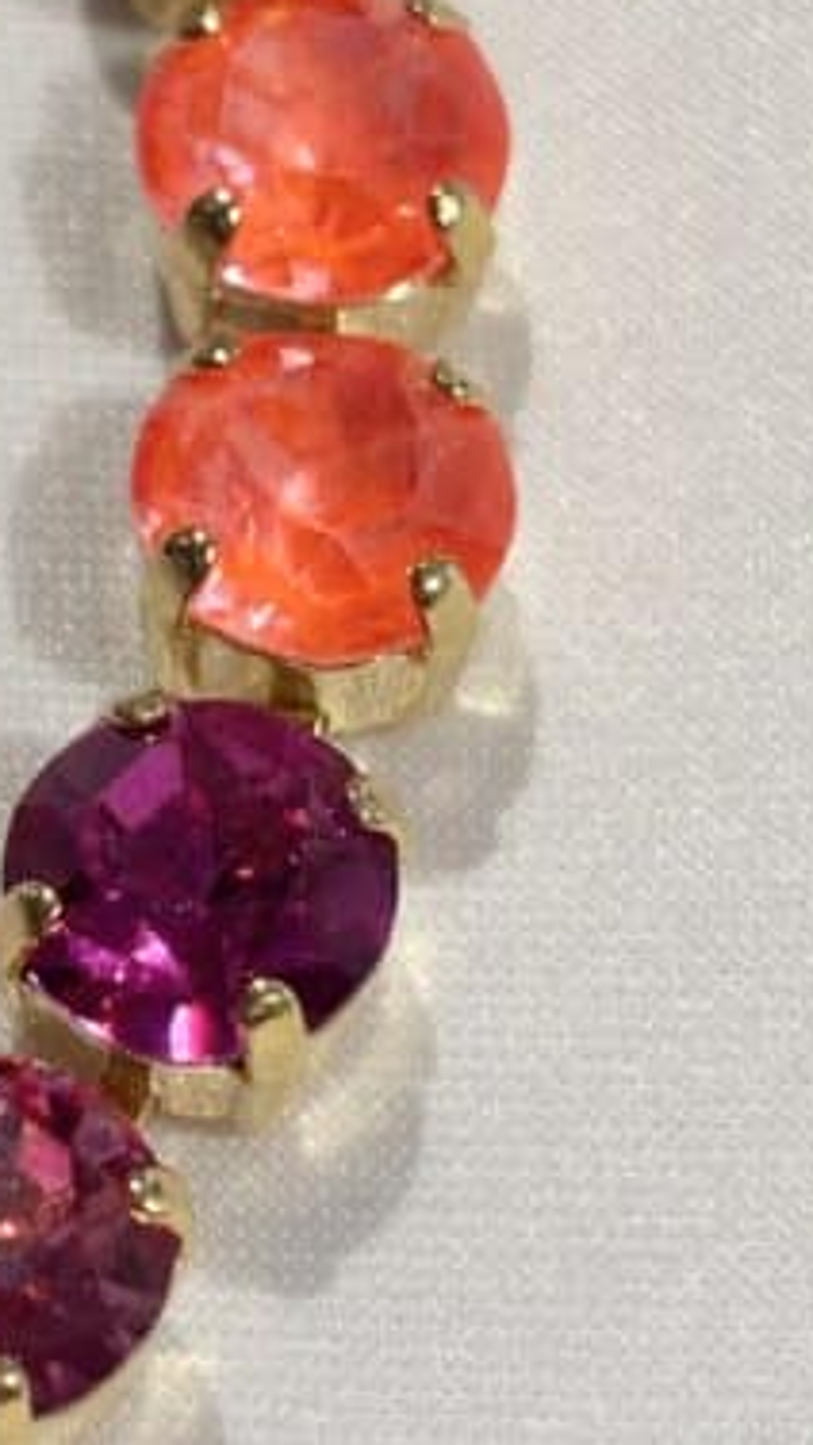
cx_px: -54
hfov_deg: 7.8
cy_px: 625
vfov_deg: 14.0
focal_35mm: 154
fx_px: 5903
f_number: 1.6
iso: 40
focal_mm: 5.96
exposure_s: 1/465
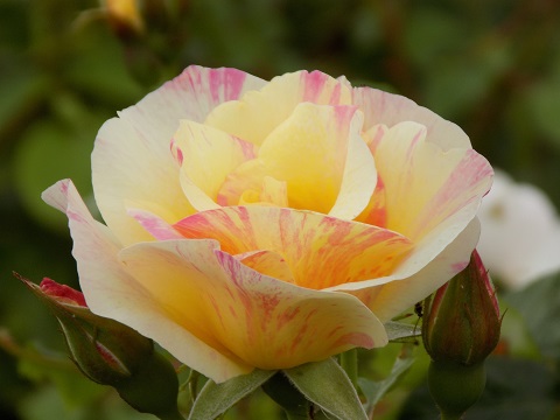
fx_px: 5128
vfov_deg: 4.7
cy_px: 210
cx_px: 280
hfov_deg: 6.3
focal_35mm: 317
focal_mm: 56.4
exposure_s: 1/160
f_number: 5.9
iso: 80
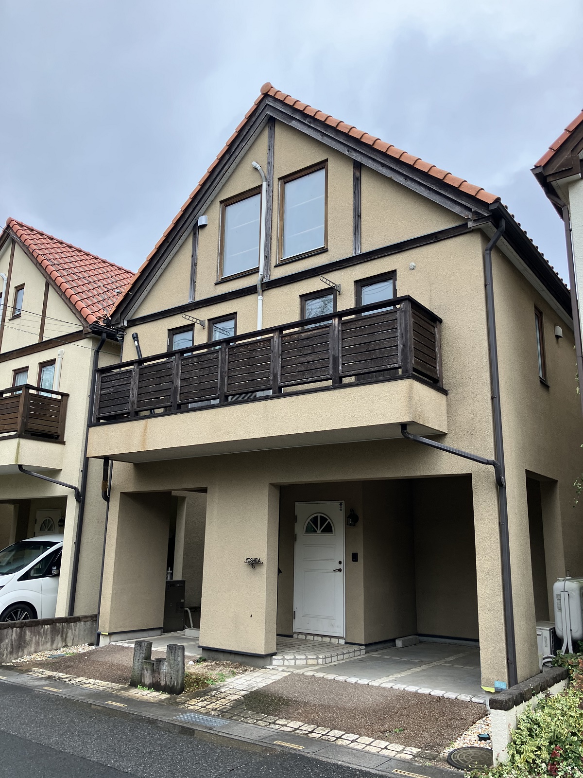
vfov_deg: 63.4
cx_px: 292
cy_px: 389
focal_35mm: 28
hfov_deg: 49.7
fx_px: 629
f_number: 1.8
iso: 32
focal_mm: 3.99
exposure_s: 1/294
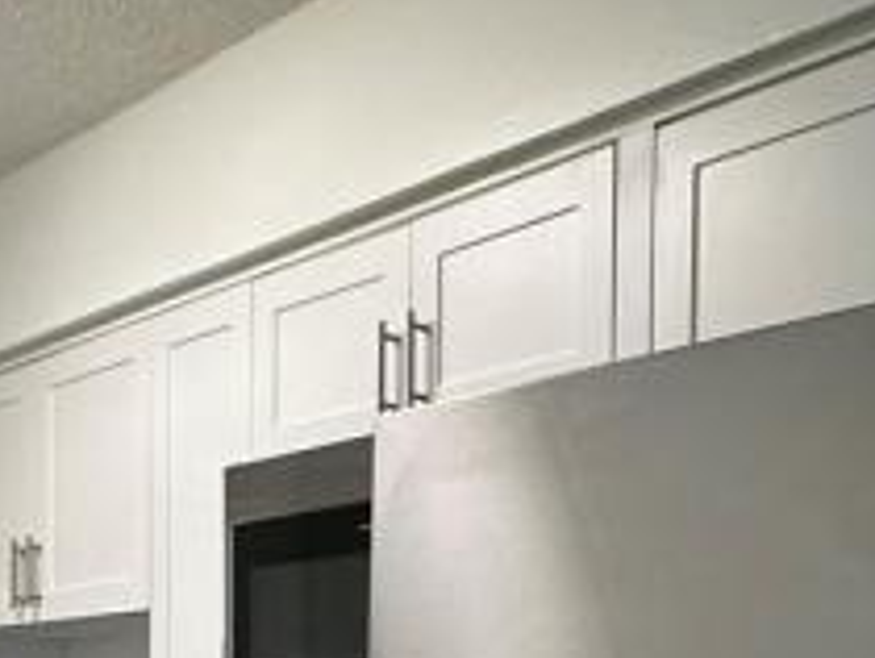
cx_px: 354
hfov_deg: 30.2
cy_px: 850
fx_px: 1620
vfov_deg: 20.9
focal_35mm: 64
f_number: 2.2
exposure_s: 1/60
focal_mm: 2.22
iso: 160
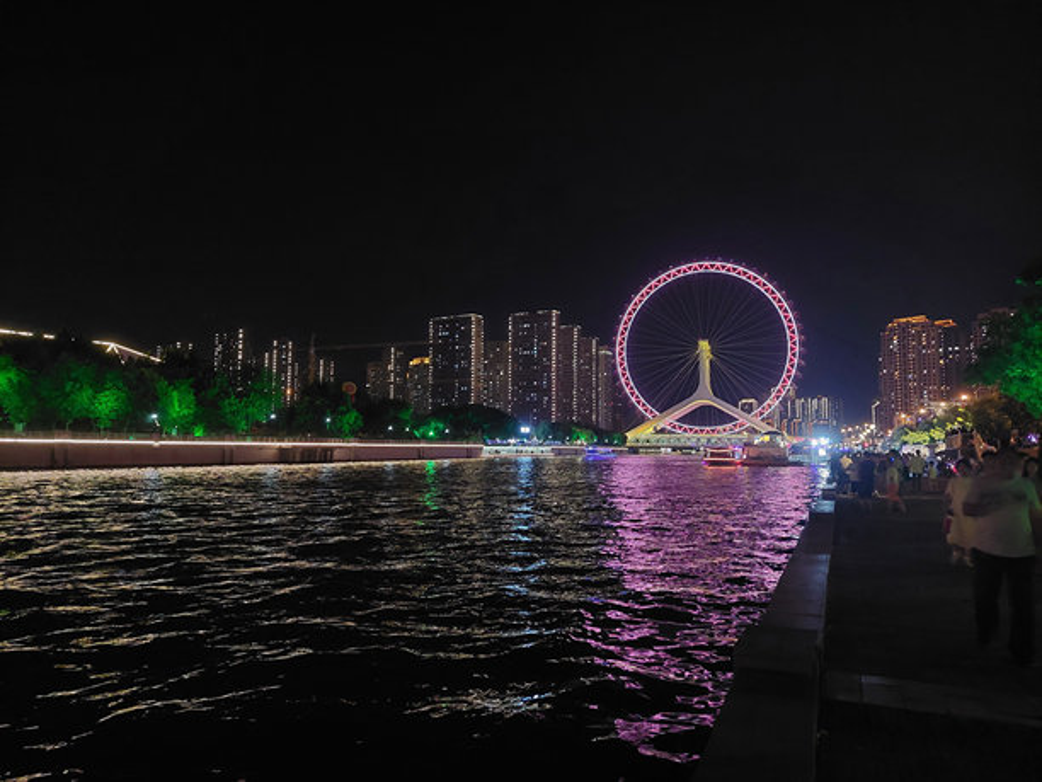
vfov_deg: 54.9
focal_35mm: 25
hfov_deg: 69.4
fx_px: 753
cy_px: 391
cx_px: 521
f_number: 1.8
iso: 500
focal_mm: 5.23
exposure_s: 1/25
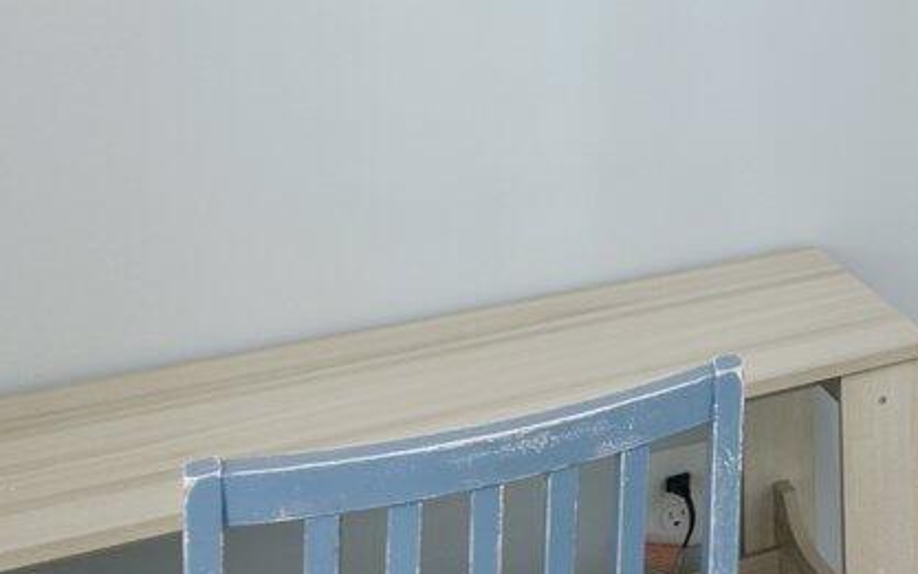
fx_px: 1752
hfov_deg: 20.0
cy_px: -246
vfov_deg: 17.1
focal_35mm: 70
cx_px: 1708
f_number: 9
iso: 250
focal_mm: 14
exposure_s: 1/4
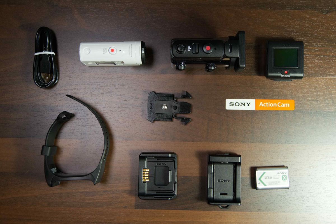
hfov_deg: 49.6
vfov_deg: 34.2
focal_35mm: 39
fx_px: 364
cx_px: 168
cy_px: 112
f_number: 4.5
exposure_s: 1/60
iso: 800
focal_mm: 26
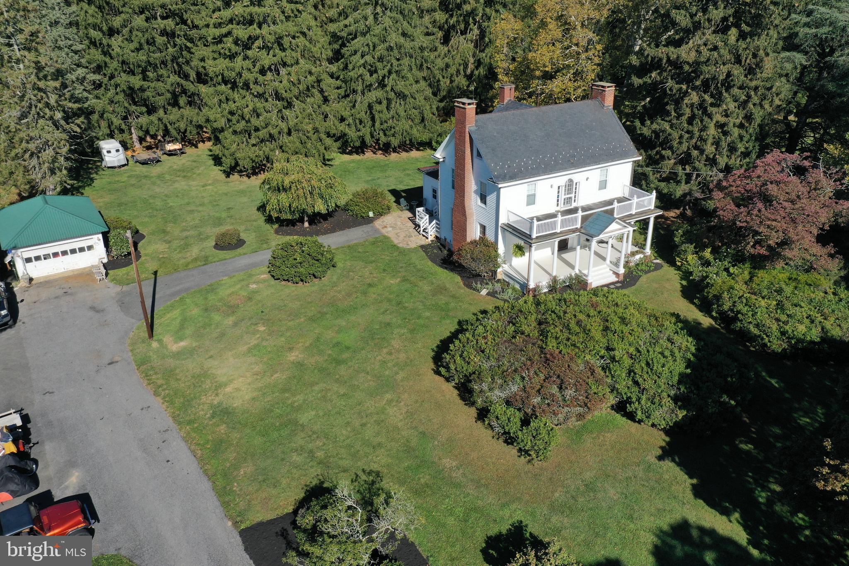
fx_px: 660
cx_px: 424
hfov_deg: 65.5
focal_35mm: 28
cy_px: 283
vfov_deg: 46.4
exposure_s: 1/500
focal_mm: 10.26
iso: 100
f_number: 6.3
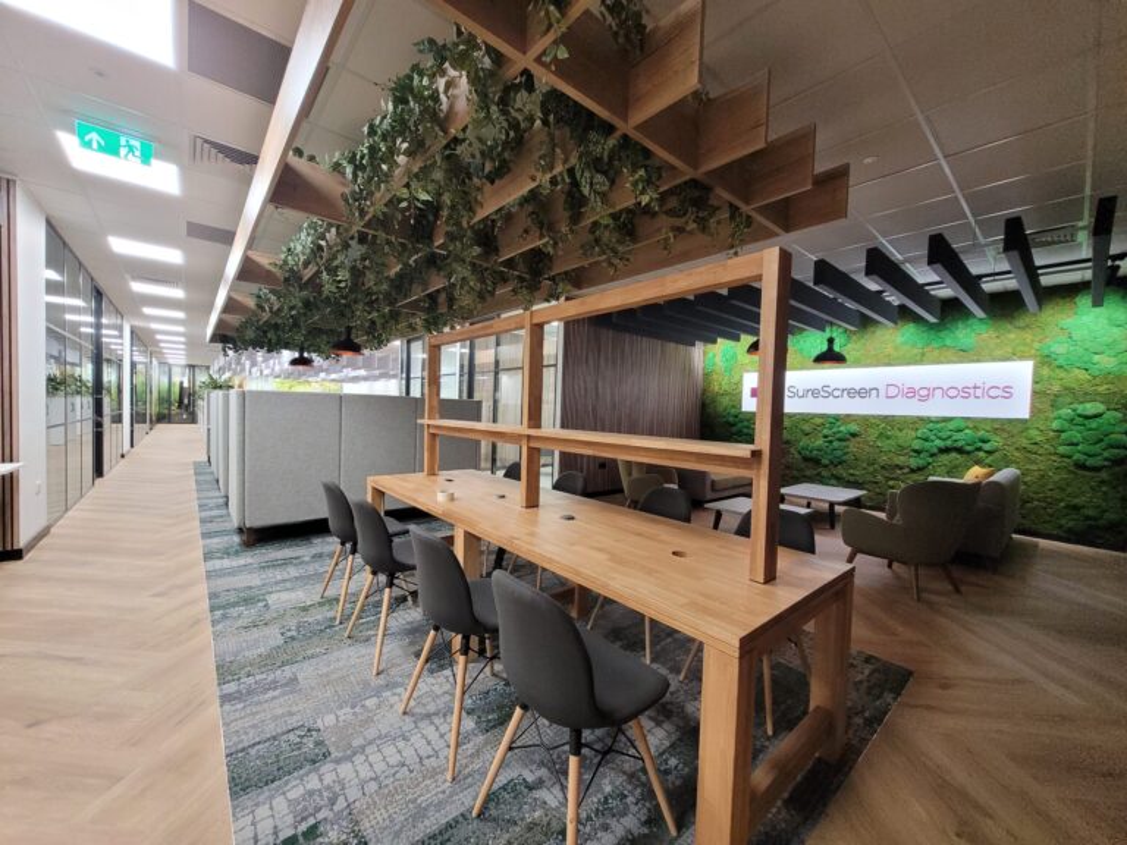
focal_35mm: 13
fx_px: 423
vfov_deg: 89.9
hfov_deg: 106.2
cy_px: 422
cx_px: 564
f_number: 2.2
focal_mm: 1.74
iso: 320
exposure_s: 1/50
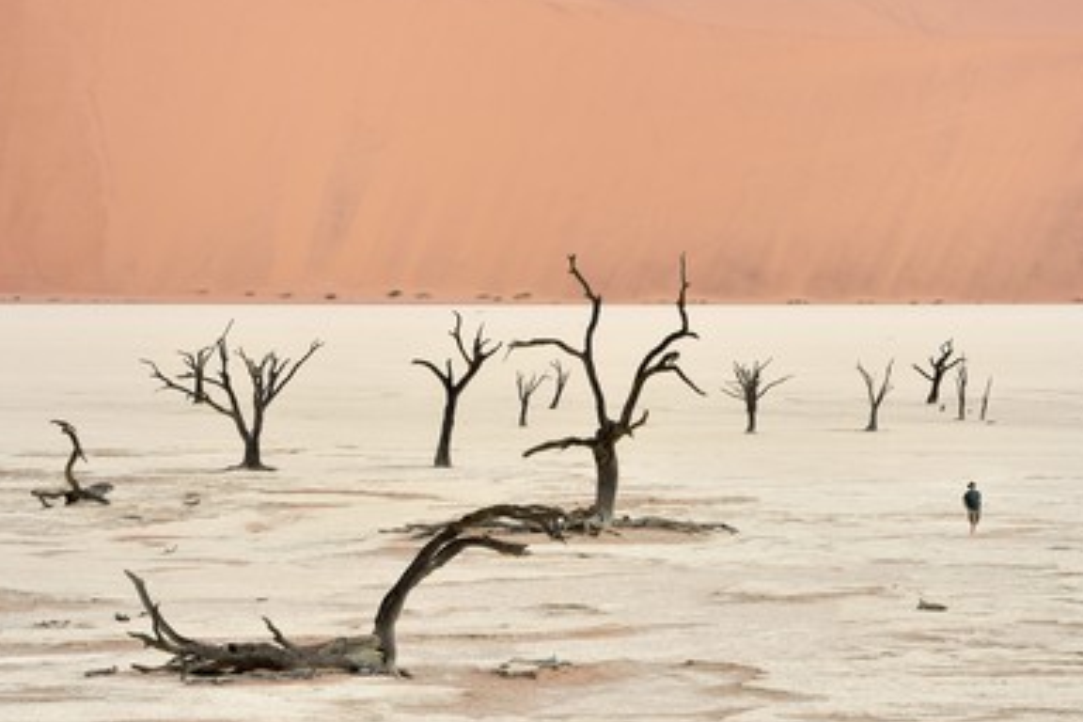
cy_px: 375
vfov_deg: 6.3
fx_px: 6588
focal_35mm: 219
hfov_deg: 9.4
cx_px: 568
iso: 400
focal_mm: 200
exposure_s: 1/250
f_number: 9
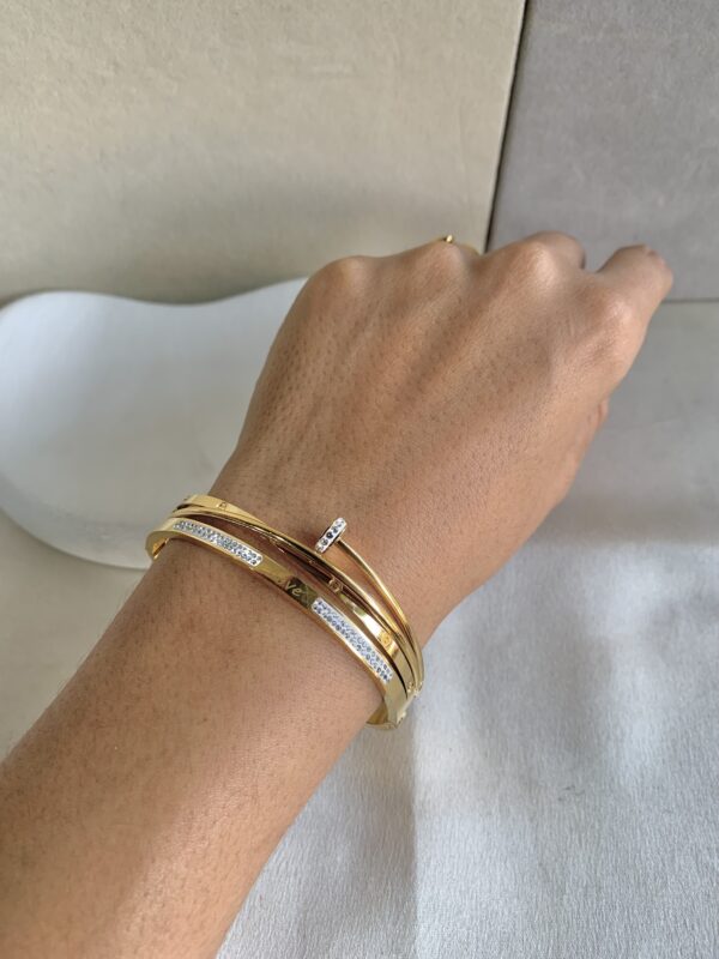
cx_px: 360
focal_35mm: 26
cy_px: 480
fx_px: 720
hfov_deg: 53.1
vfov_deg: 67.3
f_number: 1.8
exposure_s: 1/100
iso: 64
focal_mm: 4.25
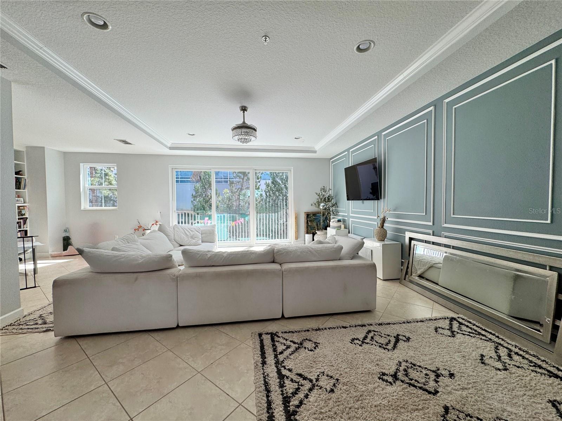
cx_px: 281
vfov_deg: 85.7
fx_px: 227
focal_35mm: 14
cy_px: 210
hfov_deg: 102.1
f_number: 2.2
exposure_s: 1/242
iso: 40
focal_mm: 2.22
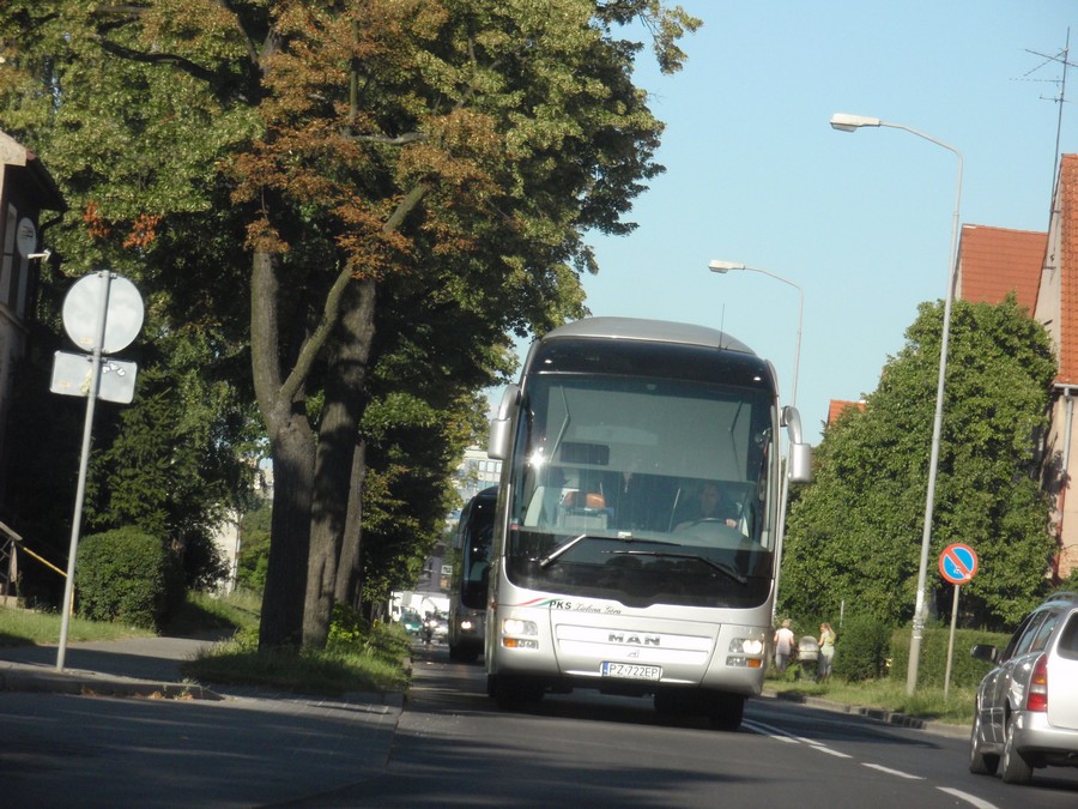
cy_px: 404
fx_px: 5481
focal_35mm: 176
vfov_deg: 8.4
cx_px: 539
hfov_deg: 11.2
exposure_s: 1/500
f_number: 5.7
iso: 250
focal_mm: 31.58
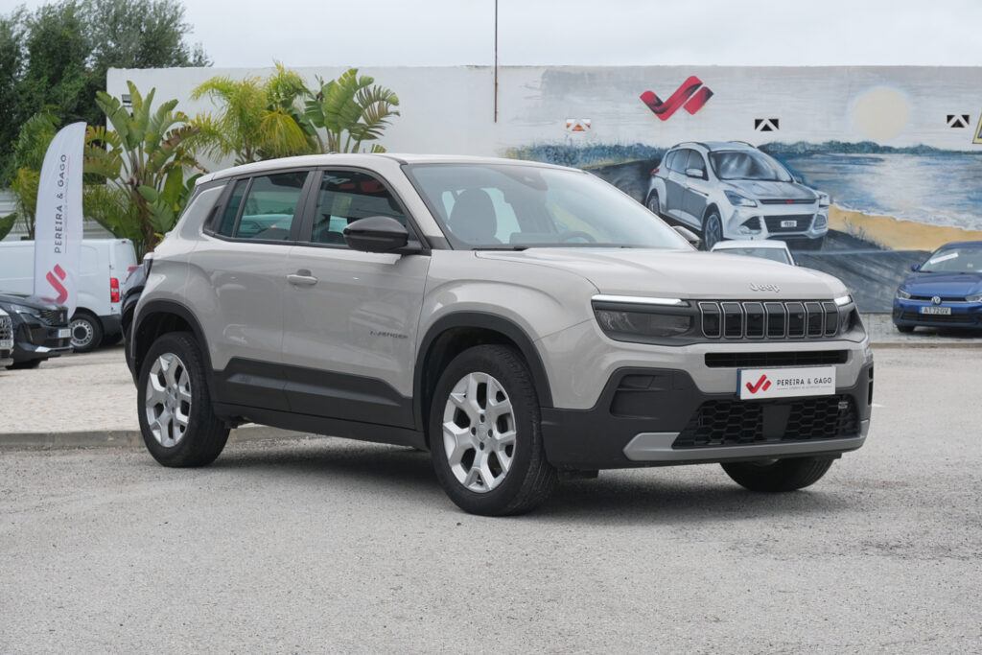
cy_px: 328
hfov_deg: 29.7
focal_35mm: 68
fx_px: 1855
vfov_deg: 20.0
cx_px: 491
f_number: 9
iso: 160
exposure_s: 1/60
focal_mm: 45
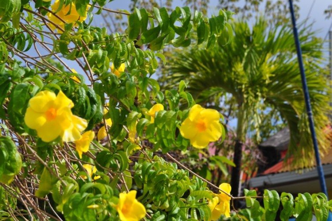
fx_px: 1520
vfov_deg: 8.3
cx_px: 166
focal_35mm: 165
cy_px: 110
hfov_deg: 12.5
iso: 200
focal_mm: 110
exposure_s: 1/400
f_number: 11
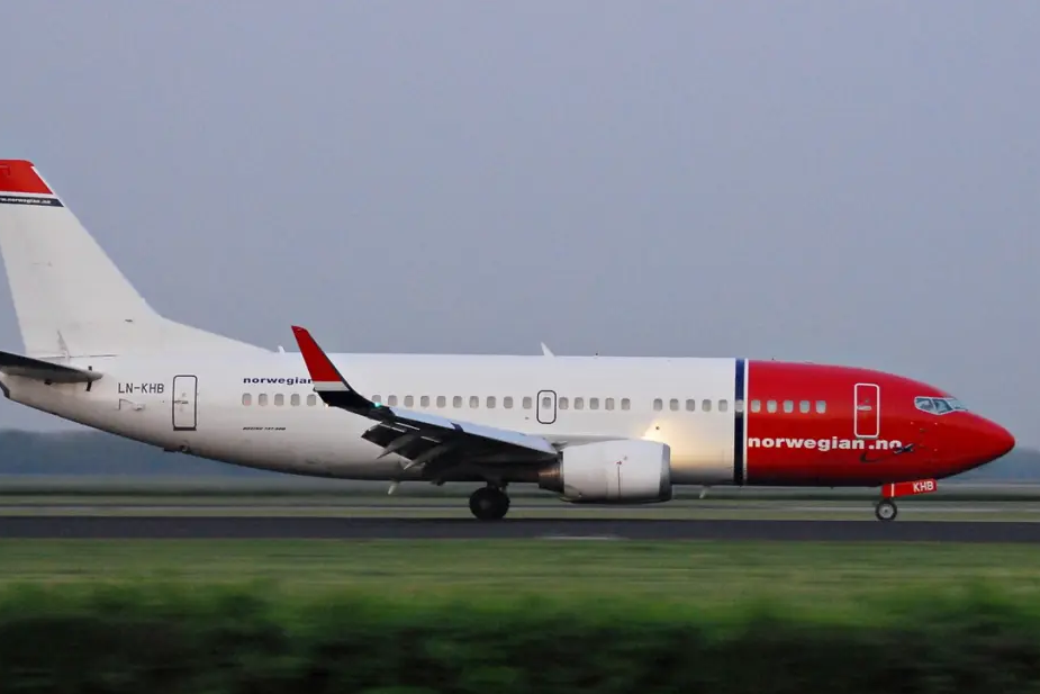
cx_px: 479
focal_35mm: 166
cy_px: 380
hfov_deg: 12.4
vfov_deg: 8.3
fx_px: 4796
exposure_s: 1/40
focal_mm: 100
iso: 800
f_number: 4.5
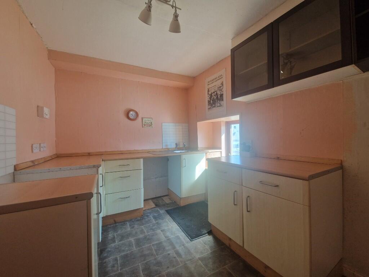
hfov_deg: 106.2
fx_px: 139
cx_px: 184
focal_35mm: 13
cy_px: 138
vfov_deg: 89.9
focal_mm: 2.2
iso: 64
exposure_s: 1/50
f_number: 2.2
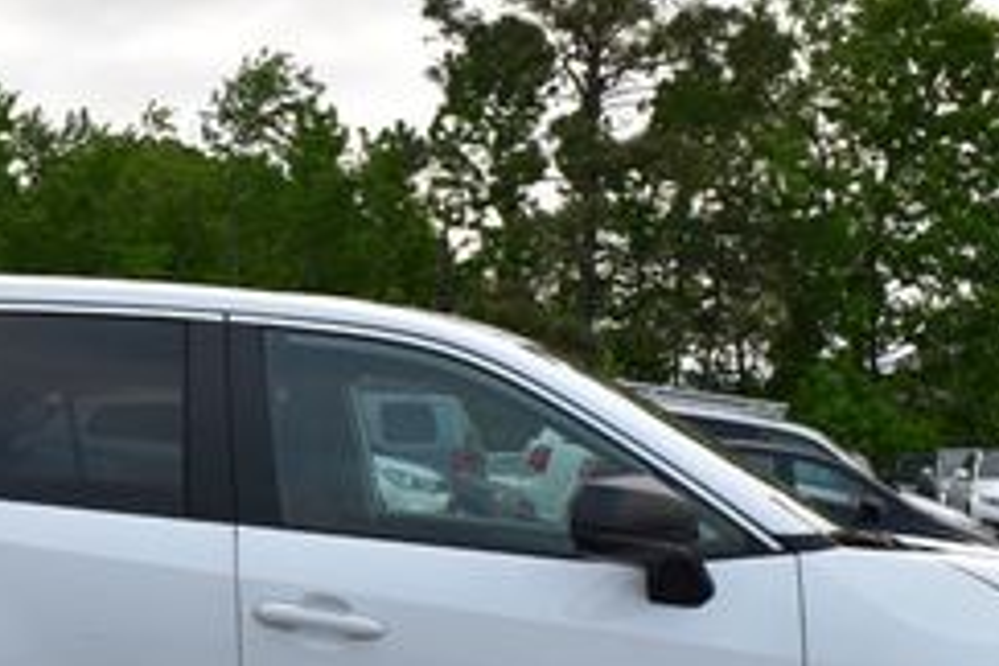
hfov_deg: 25.3
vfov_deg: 17.1
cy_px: 539
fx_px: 2192
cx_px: 238
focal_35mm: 79
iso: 400
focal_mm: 20
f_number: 8
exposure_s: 1/80
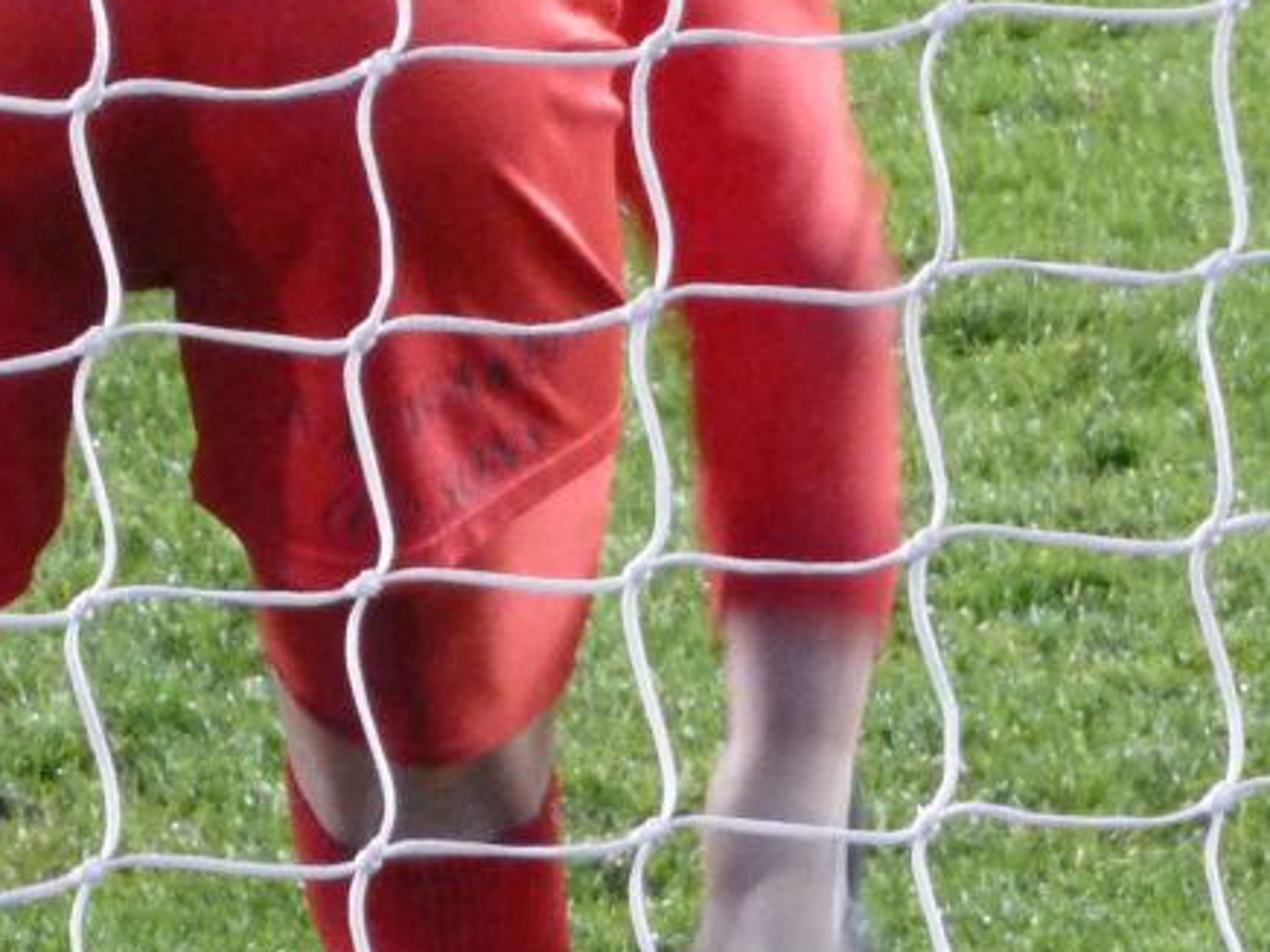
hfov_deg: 1.5
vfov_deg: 1.1
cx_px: 411
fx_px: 48428
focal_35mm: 1320
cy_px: 297
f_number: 6.4
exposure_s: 1/30
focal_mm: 86
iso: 1600
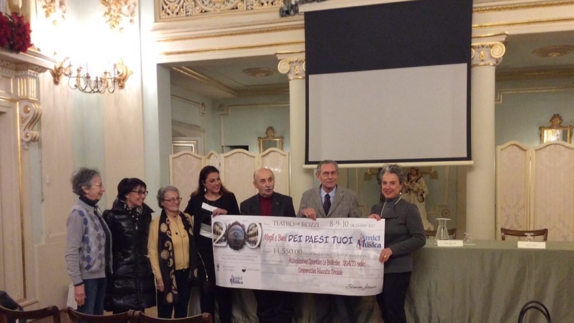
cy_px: 209
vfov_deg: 33.5
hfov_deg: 56.6
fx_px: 533
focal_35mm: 35
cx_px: 287
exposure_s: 1/25
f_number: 2.4
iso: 200
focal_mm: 3.3
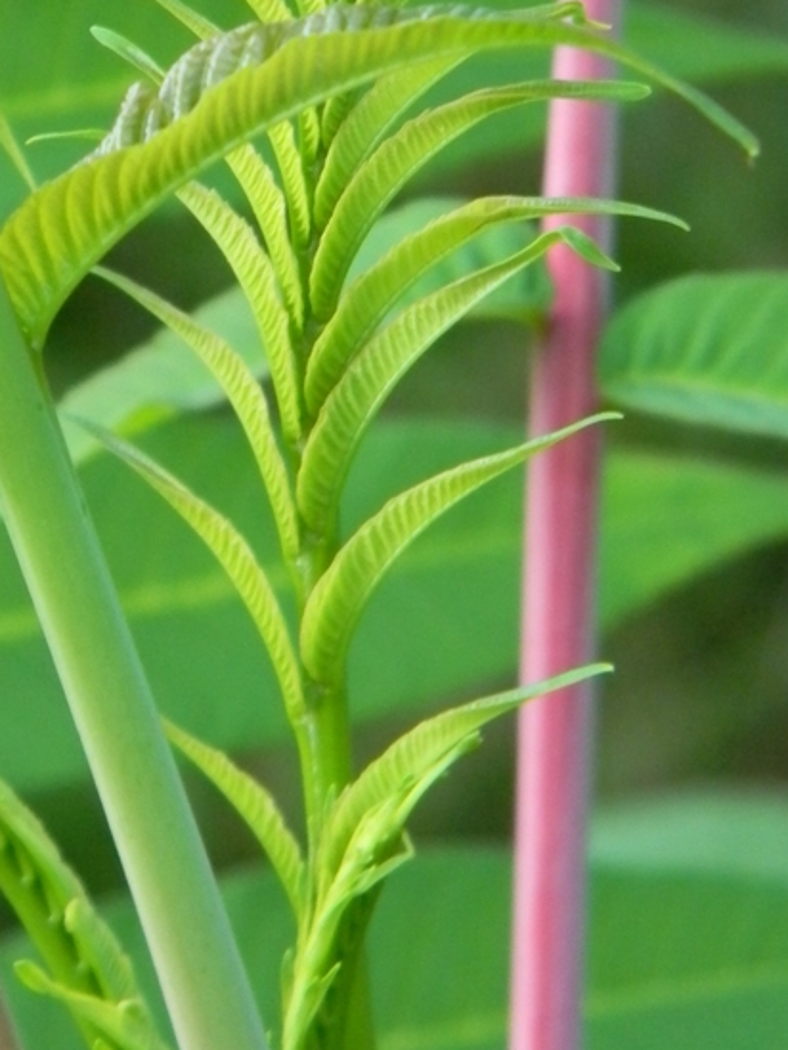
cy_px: 251
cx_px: 323
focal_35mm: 276
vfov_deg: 7.2
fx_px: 8374
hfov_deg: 5.4
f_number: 5
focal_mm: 26.8
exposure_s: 1/27.4
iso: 400
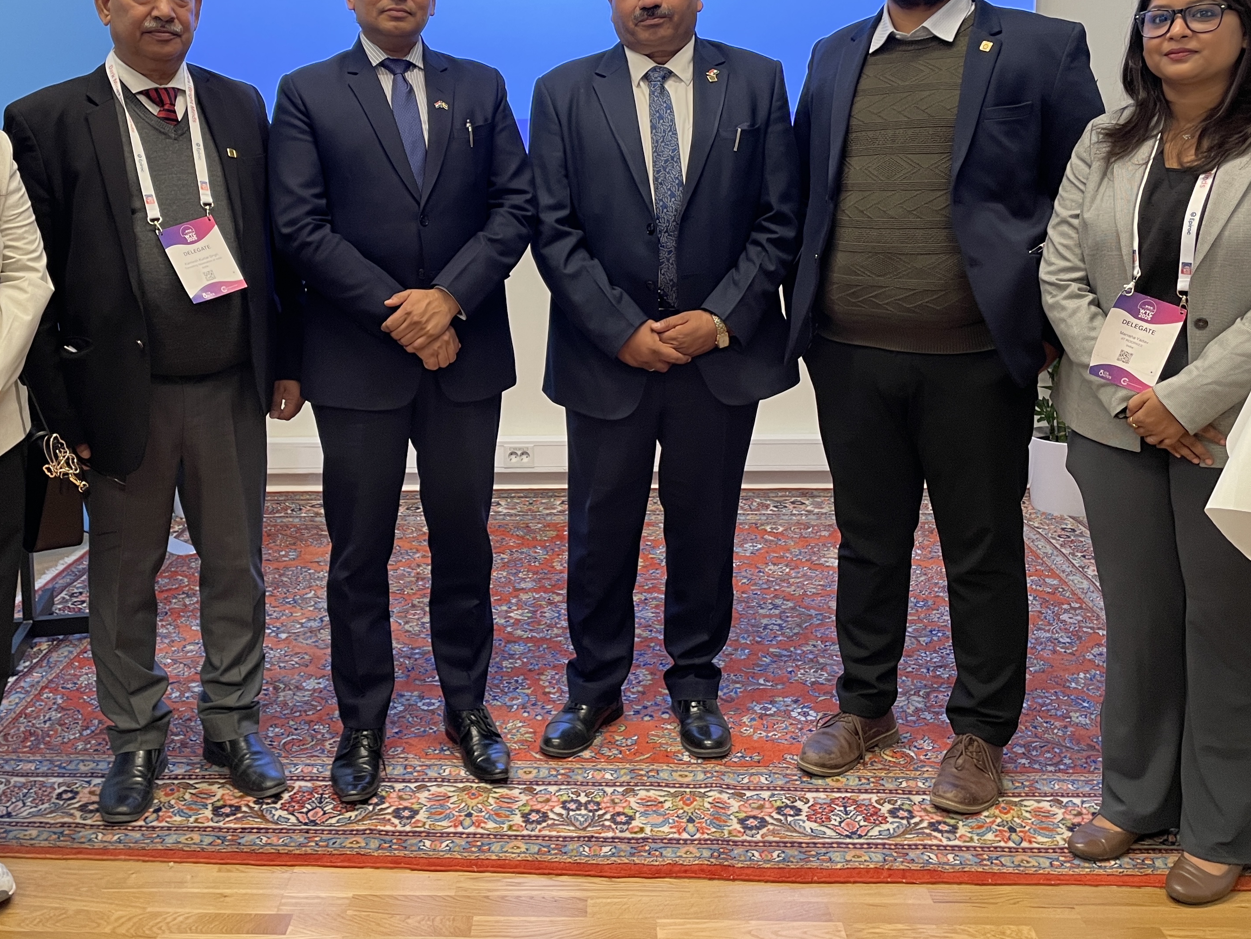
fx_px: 1337
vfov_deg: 38.4
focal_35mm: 37
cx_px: 526
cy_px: 353
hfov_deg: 49.9
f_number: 1.6
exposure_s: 1/50
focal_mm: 4.2
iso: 80
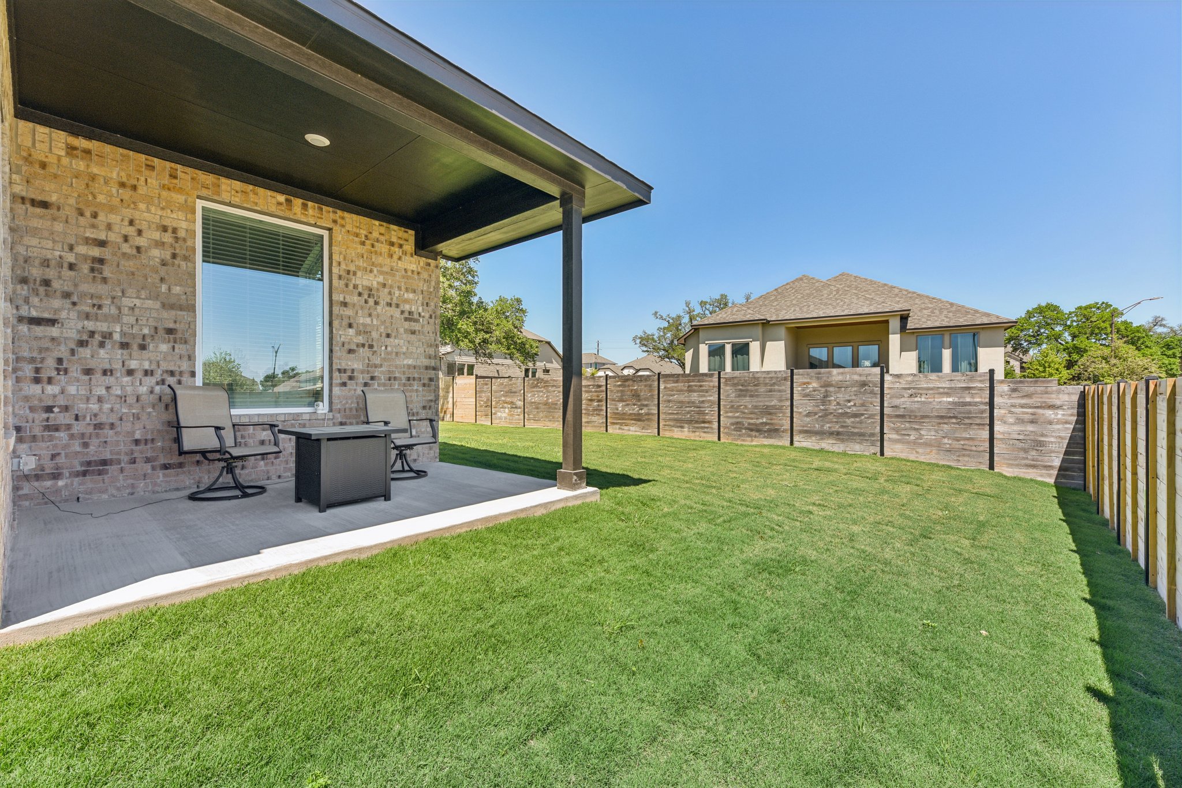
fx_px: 460
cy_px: 394
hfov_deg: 104.3
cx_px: 591
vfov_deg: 81.2
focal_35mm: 14
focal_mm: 14
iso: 100
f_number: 8
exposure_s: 1/200
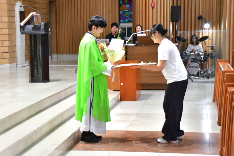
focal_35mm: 78
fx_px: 507
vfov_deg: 17.5
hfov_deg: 26.0
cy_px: 78
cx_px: 117
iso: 2000
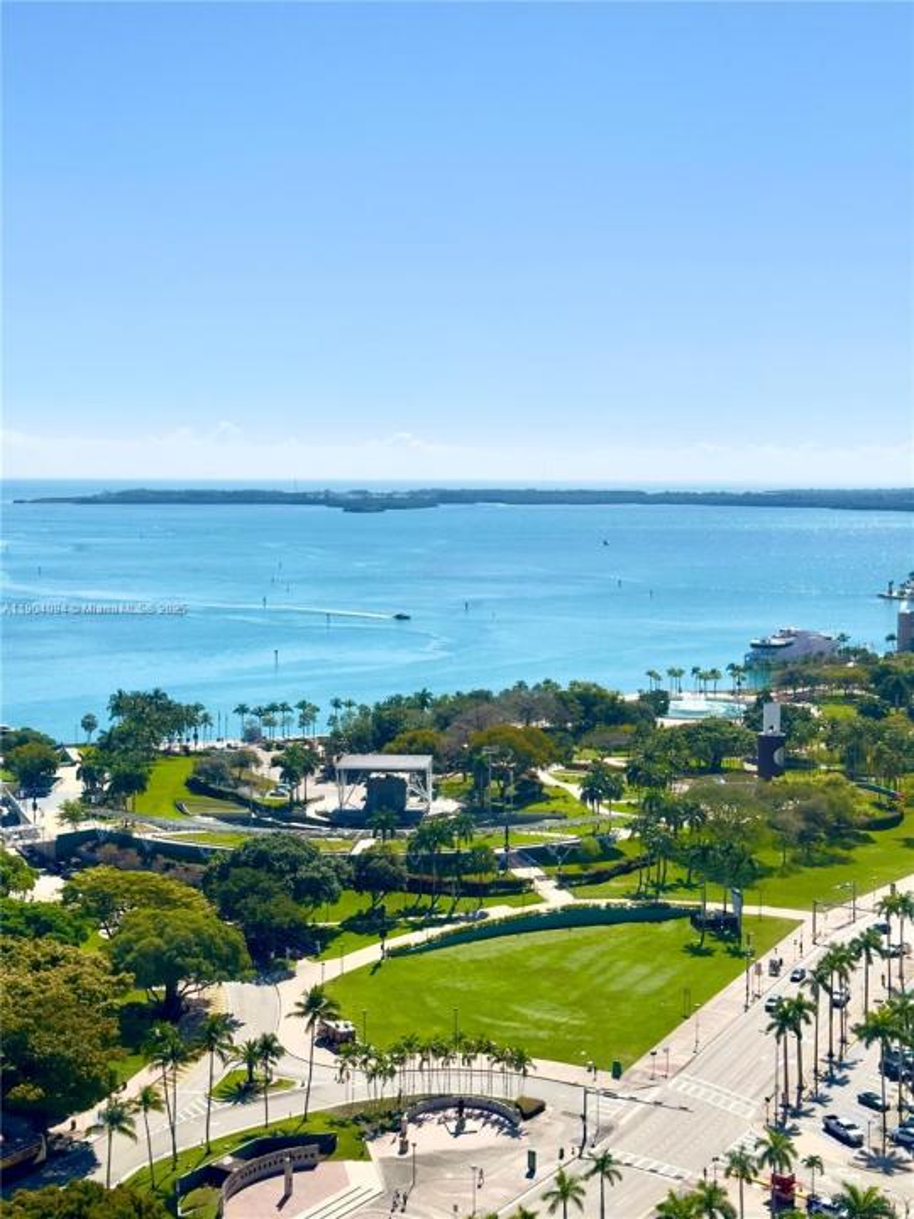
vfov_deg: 39.7
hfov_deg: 30.3
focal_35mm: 48
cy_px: 610
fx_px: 1690
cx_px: 457
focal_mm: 6.86
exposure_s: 1/8197
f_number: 1.78
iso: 64
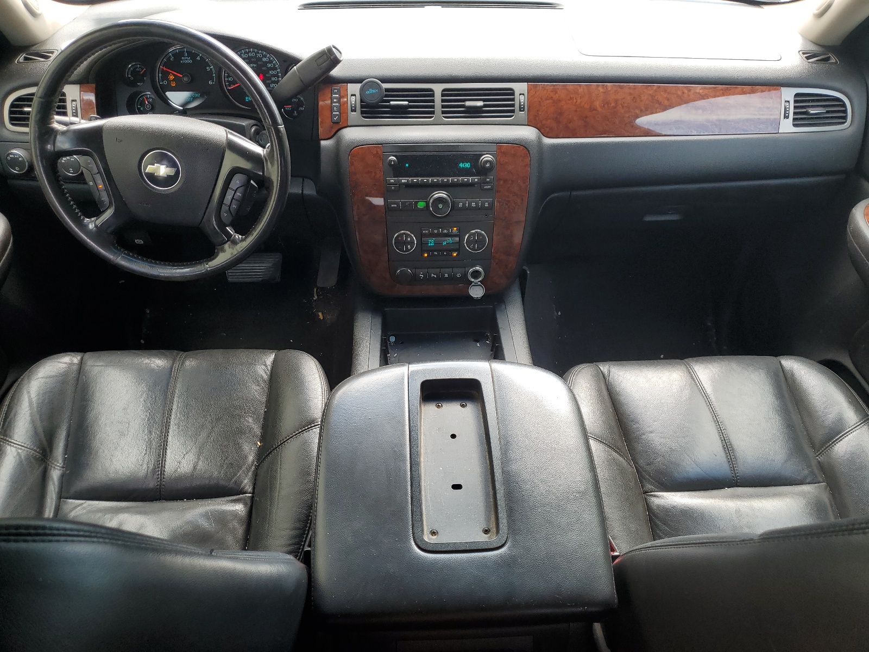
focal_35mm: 26
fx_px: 653
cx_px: 434
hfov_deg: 67.3
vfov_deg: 53.1
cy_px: 326
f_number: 1.5
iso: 50
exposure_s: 1/133
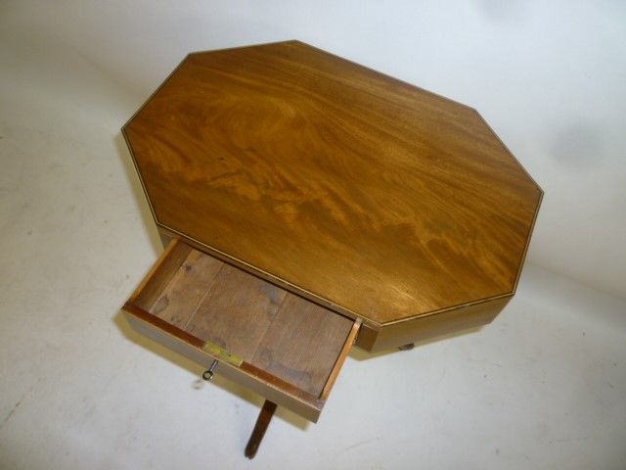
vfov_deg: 48.2
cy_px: 235
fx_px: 524
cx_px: 313
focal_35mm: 29
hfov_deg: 61.7
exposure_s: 1/30
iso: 100
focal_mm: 5.2
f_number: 3.3
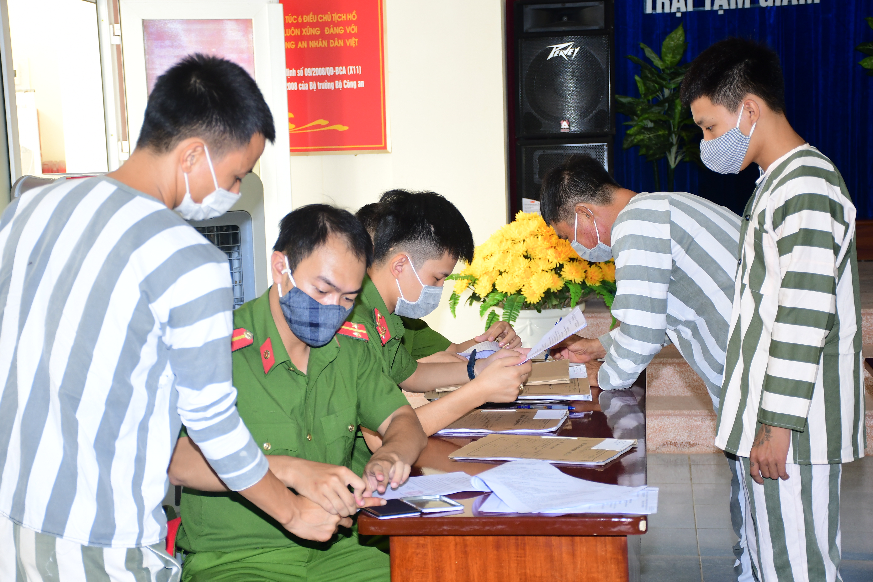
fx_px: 1746
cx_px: 436
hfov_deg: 28.1
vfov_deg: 18.9
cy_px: 291
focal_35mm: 72
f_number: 4.5
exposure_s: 1/200
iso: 500
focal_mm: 48
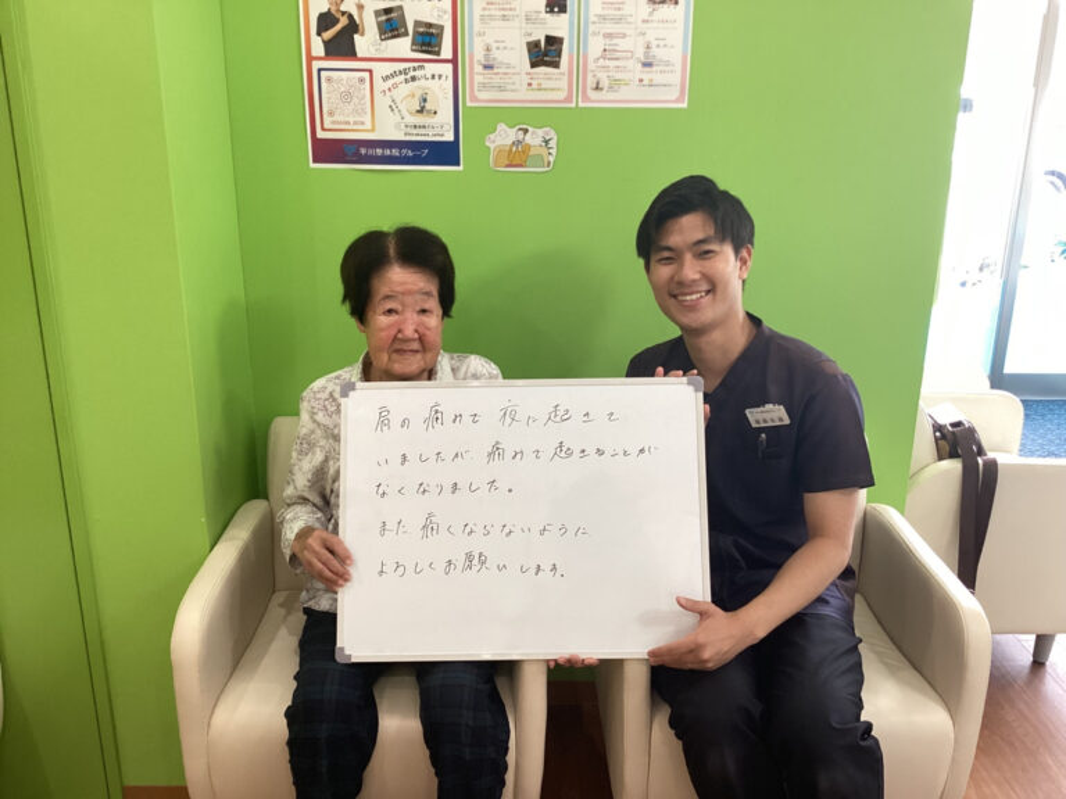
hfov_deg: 58.4
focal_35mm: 31
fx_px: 955
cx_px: 533
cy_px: 400
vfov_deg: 45.4
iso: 125
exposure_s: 1/50
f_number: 2.4
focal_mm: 3.3
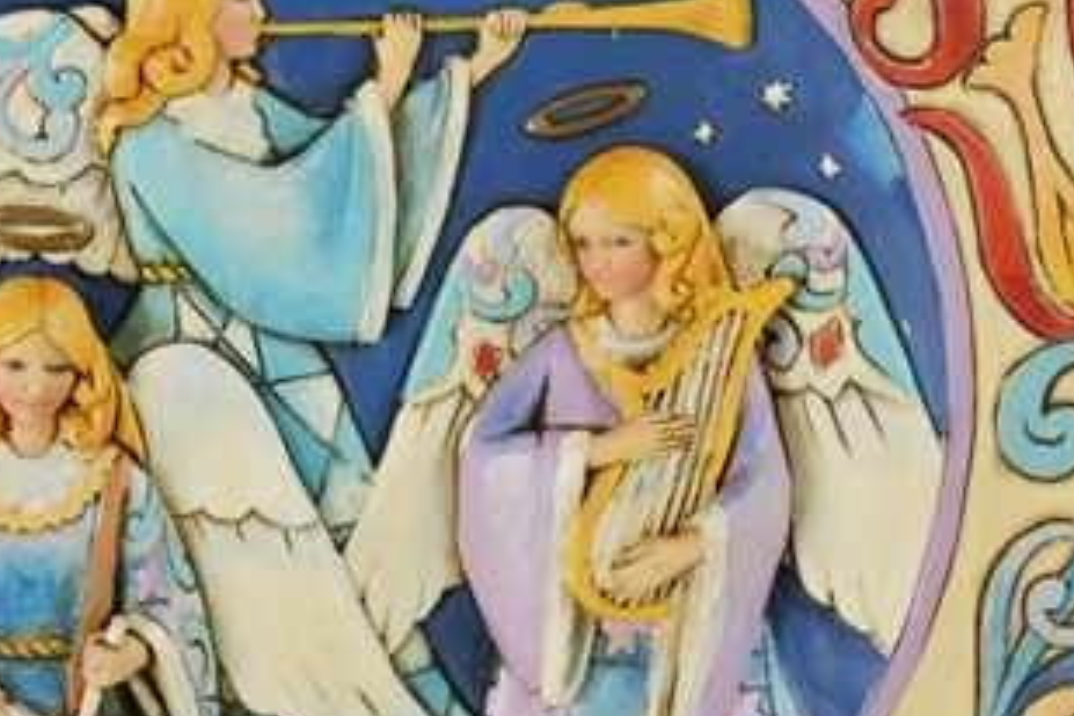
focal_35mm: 64
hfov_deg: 31.1
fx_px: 1909
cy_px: 292
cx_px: 320
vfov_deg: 21.2
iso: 400
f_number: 5.6
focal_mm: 22
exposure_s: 1/125
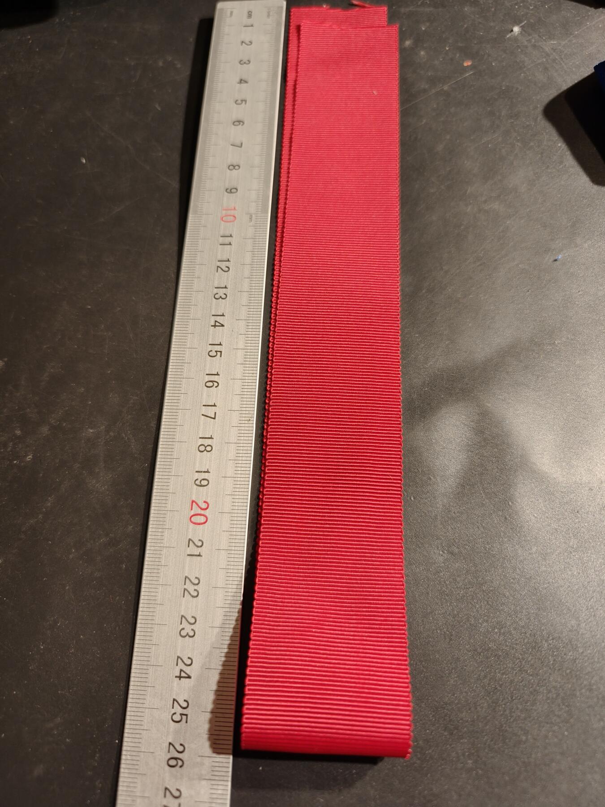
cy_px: 404
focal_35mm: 23
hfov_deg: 58.9
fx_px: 536
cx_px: 302
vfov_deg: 73.9
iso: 125
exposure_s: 1/100
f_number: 1.6
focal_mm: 6.06
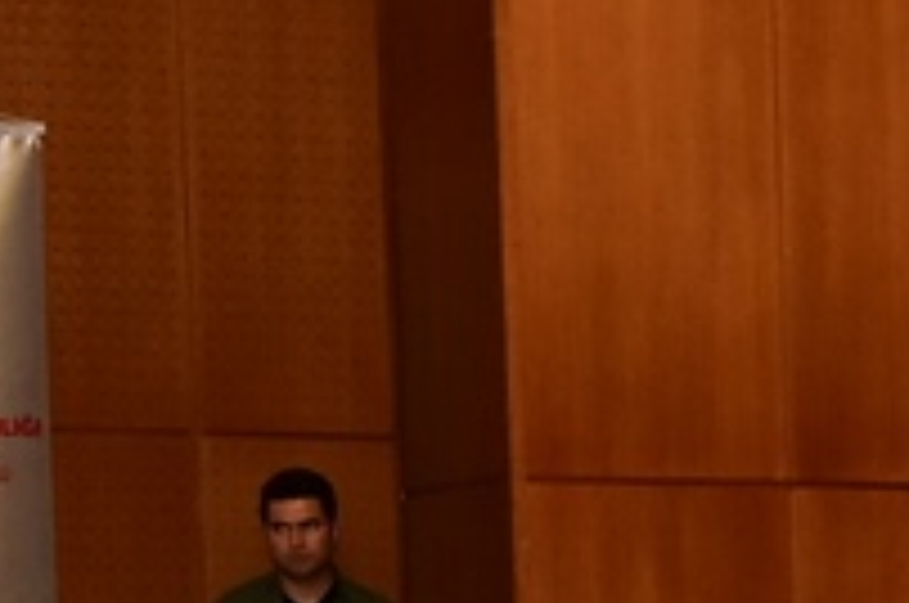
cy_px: 1460
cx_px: 1377
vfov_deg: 6.7
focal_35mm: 193
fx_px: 4865
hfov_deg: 10.3
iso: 3200
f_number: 10
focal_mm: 38
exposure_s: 1/60
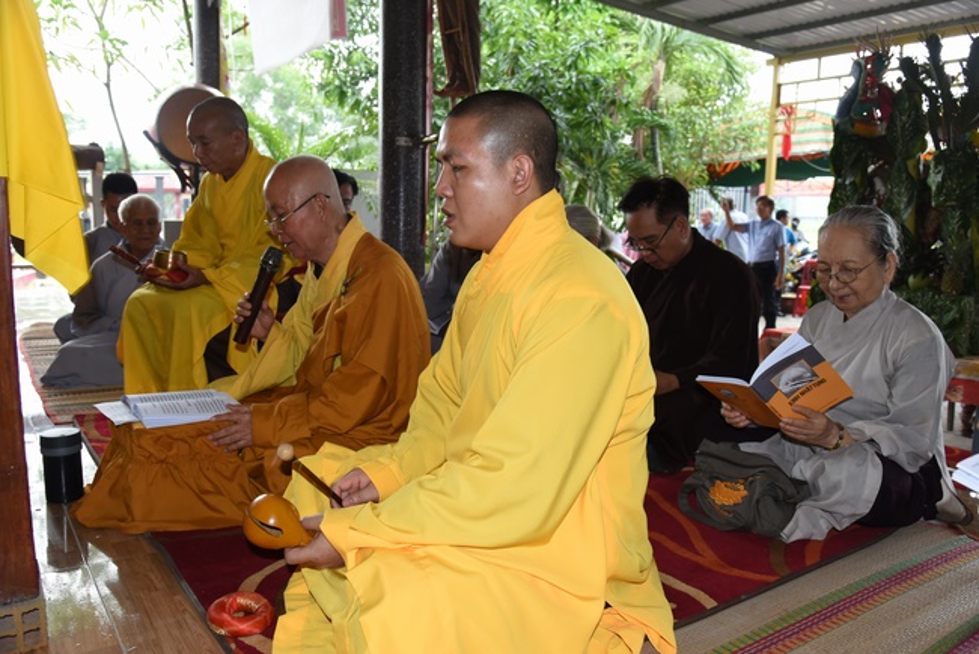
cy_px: 327
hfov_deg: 61.9
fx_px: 816
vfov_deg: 43.6
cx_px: 490
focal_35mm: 30
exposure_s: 1/50
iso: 1000
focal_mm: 30
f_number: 5
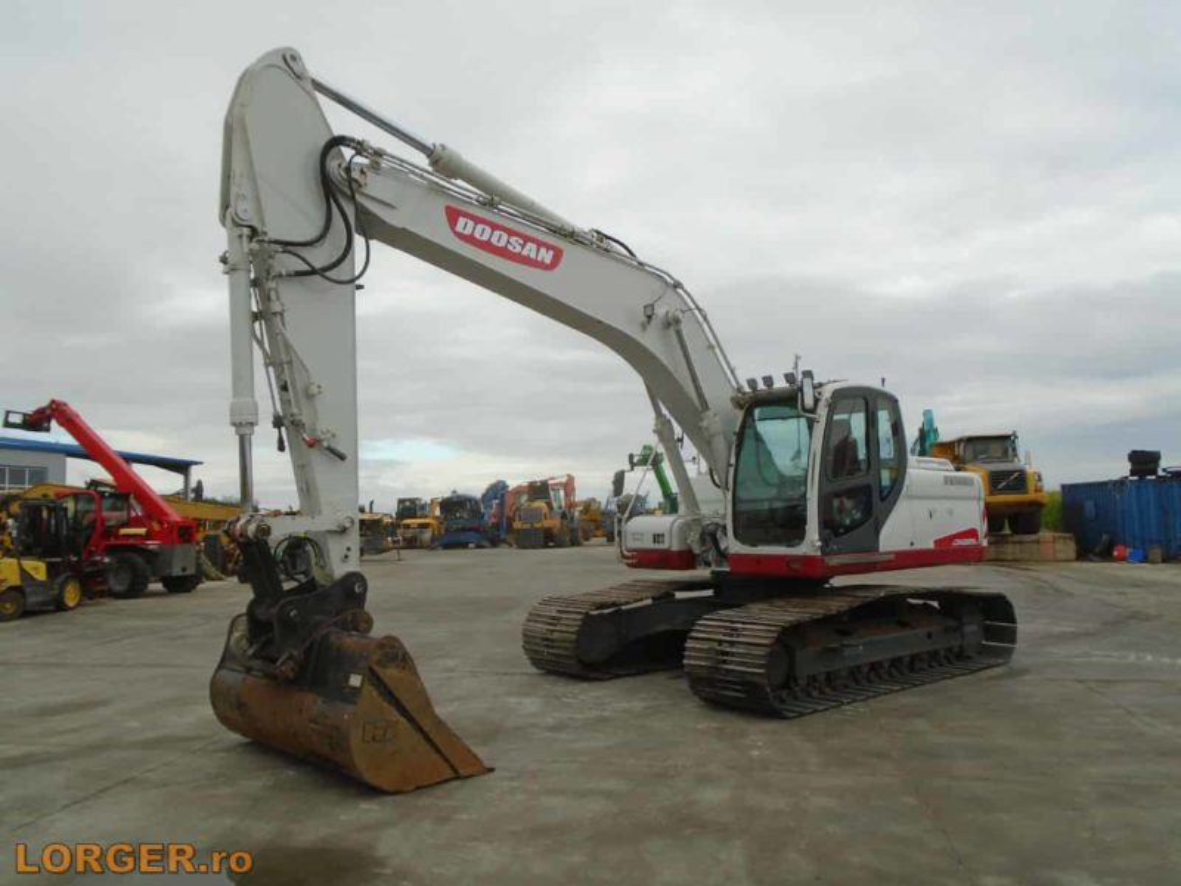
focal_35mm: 26
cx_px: 590
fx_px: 887
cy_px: 443
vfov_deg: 53.1
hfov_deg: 67.3
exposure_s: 1/640
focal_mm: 4.6
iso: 100
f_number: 3.2
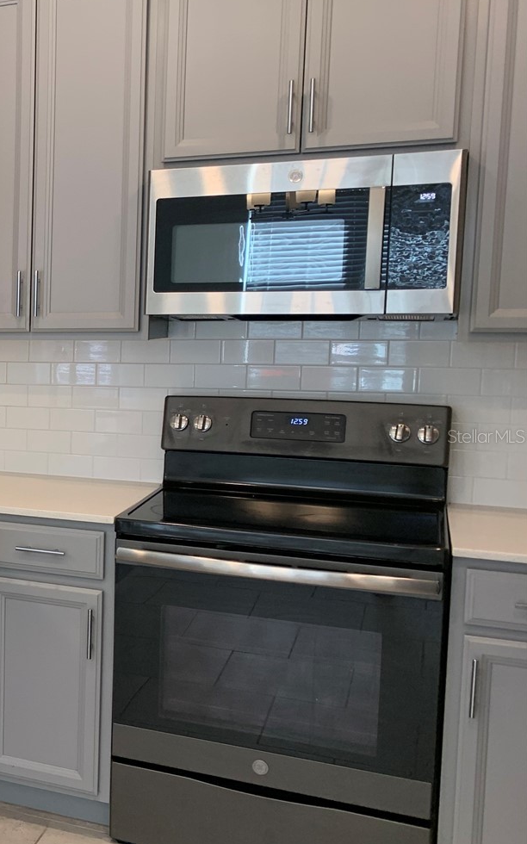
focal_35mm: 45
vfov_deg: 44.4
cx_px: -160
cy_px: 436
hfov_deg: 24.8
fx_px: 1035
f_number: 1.8
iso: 50
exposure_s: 1/60
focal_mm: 4.25
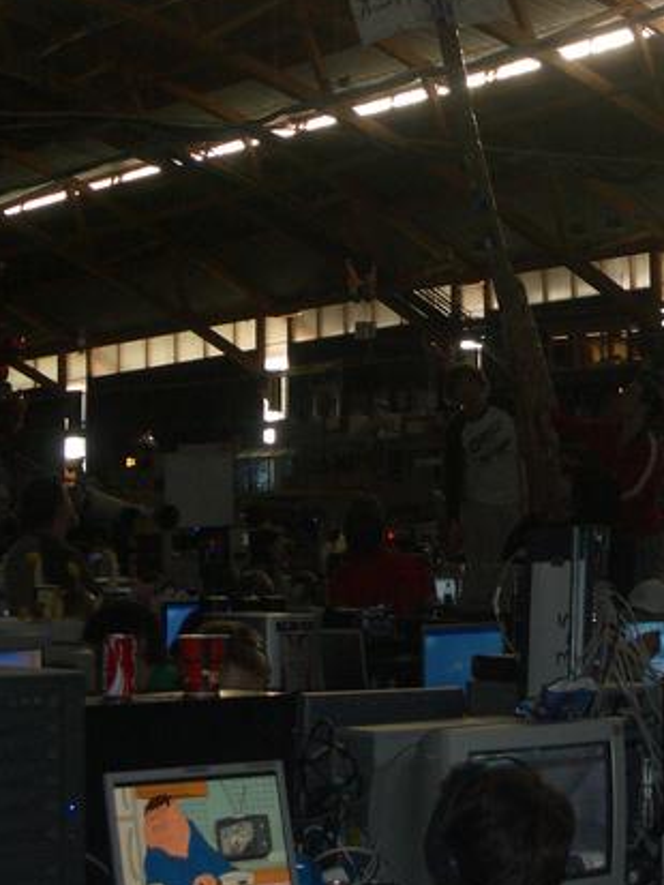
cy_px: 210
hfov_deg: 15.3
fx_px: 2454
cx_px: 497
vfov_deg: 20.3
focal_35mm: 96
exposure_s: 1/60
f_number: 3.5
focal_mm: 10.2
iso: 100
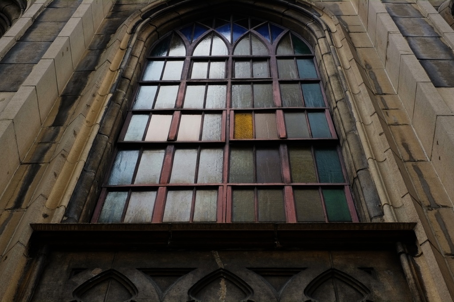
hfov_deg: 37.5
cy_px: 151
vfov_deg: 25.5
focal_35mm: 53
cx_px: 227
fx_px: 668
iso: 200
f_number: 5.6
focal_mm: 35
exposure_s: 1/150
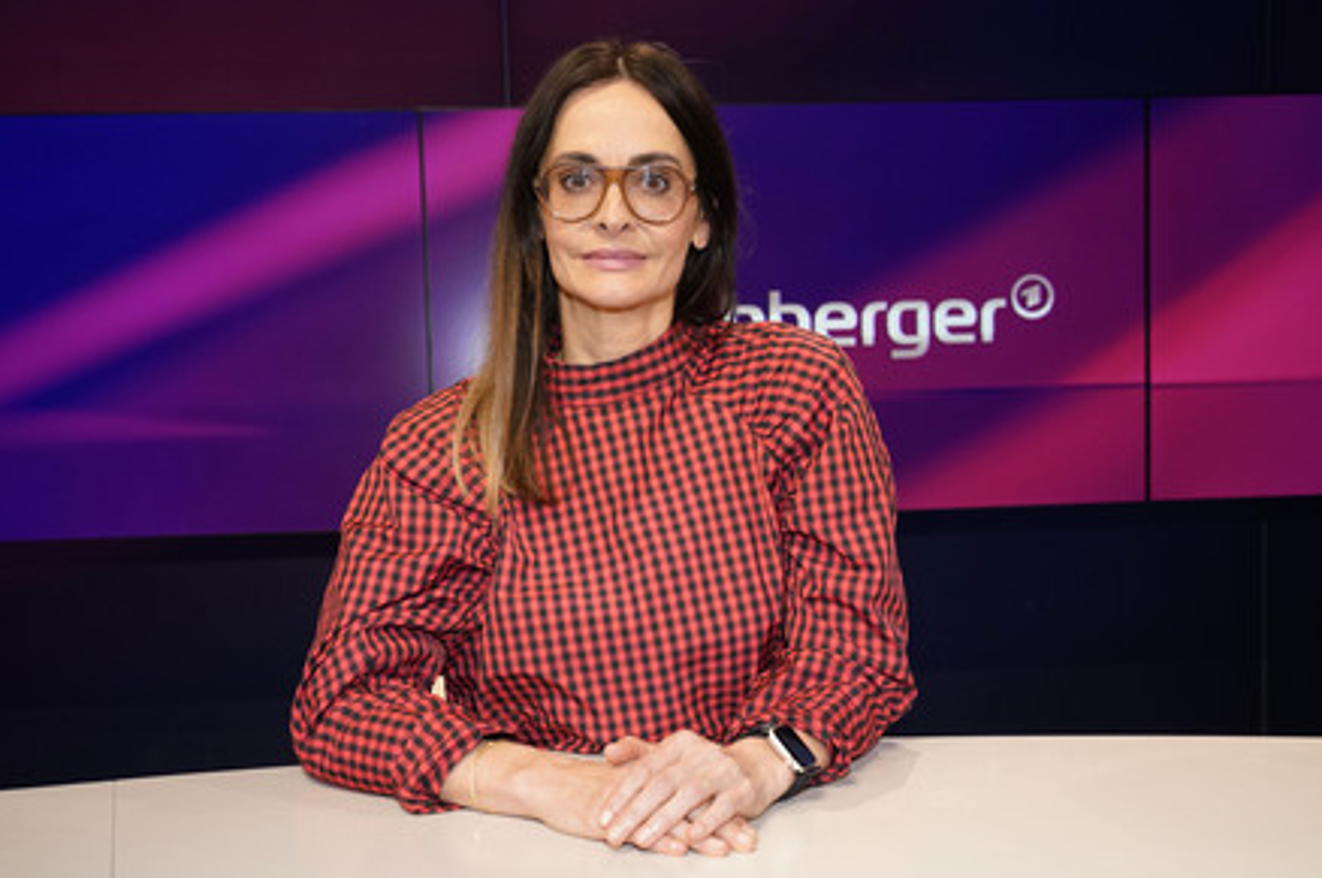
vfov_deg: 37.8
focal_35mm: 35
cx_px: 669
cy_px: 447
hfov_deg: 54.5
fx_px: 1284
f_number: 5
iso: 2000
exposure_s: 1/160
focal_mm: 34
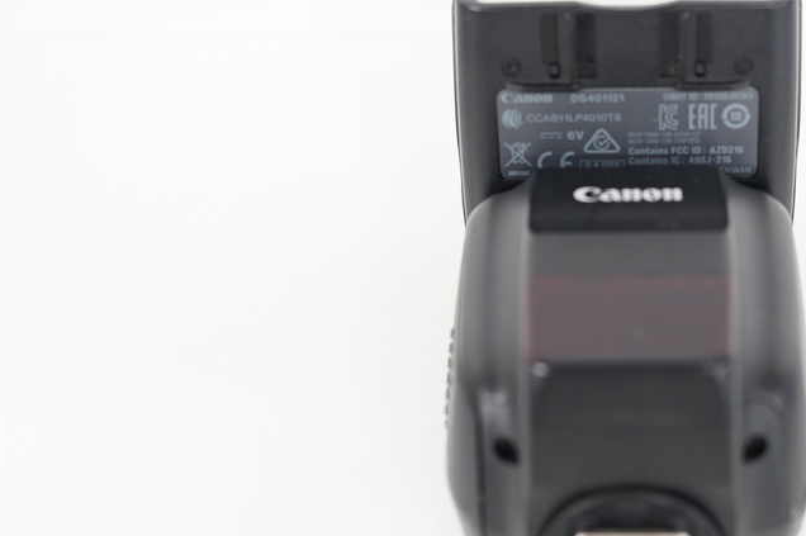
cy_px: 191
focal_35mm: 66
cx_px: 634
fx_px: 1476
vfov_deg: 20.5
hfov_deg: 29.9
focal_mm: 35
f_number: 2.8
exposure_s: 1/40
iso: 500
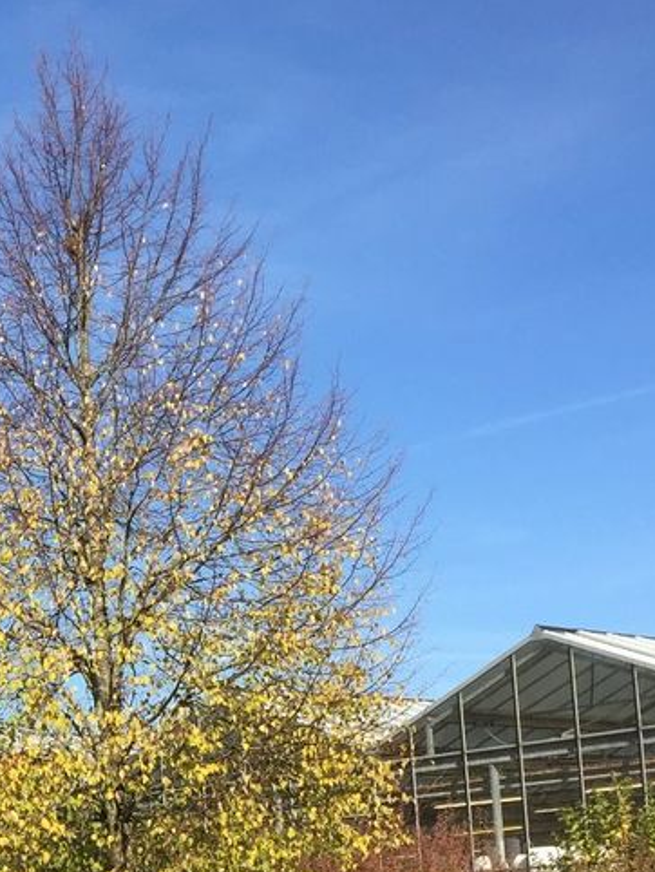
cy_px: 807
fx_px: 1941
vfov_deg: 24.5
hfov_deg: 18.1
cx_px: -161
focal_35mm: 77
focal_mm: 4.15
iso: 32
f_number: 2.2
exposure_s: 1/1464
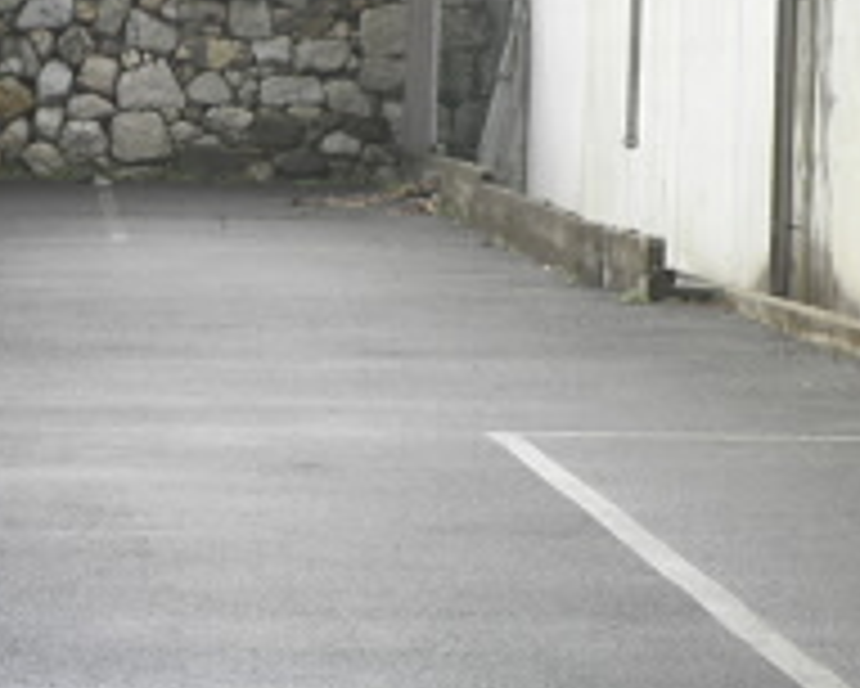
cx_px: 185
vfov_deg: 7.0
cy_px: 99
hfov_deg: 8.7
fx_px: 5628
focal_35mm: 221
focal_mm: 19.6
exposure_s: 1/125
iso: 80
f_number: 5.9
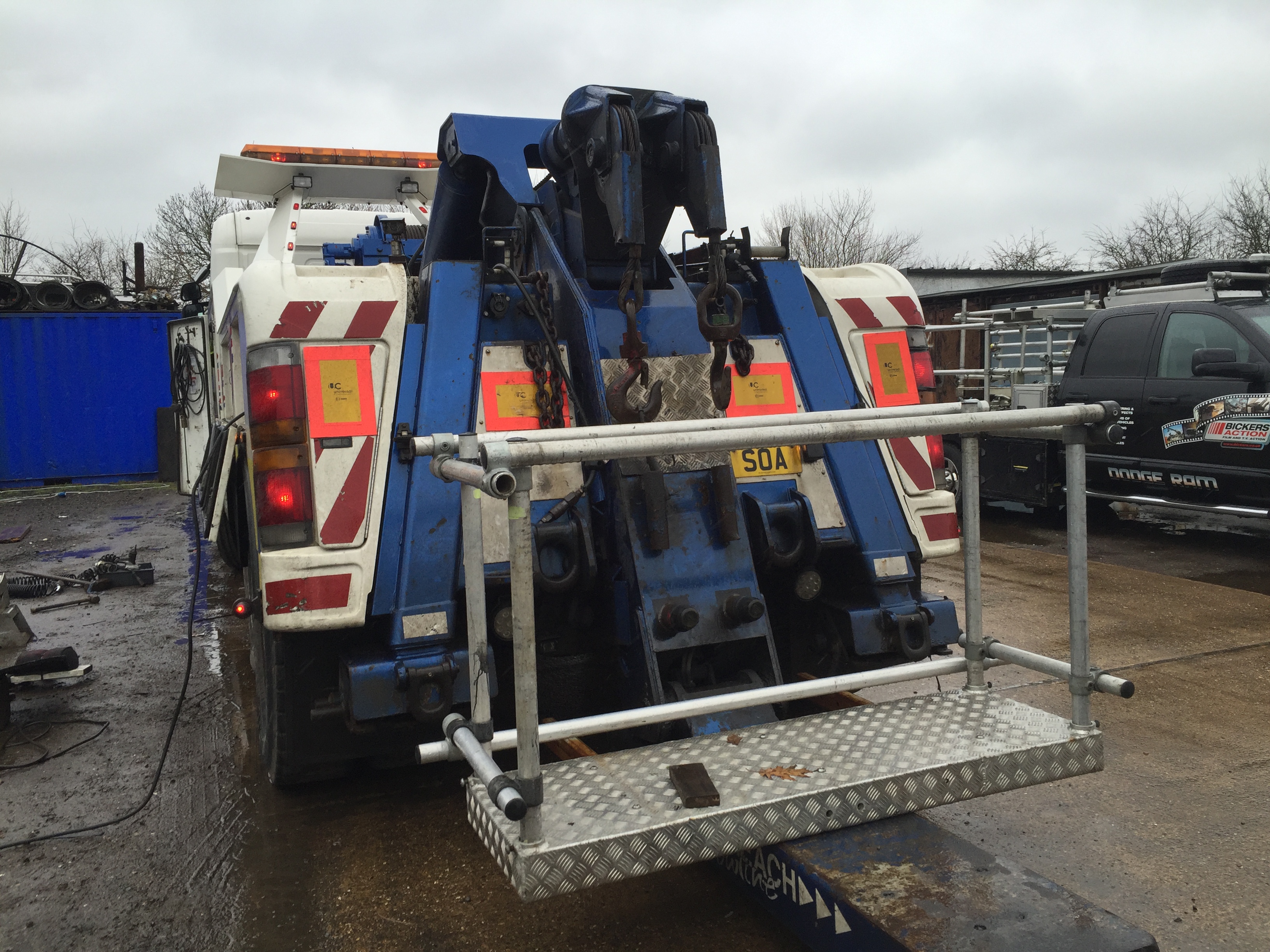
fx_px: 1064
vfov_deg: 48.2
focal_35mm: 29
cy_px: 476
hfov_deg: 61.7
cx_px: 635
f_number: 2.2
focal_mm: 4.15
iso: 32
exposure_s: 1/363
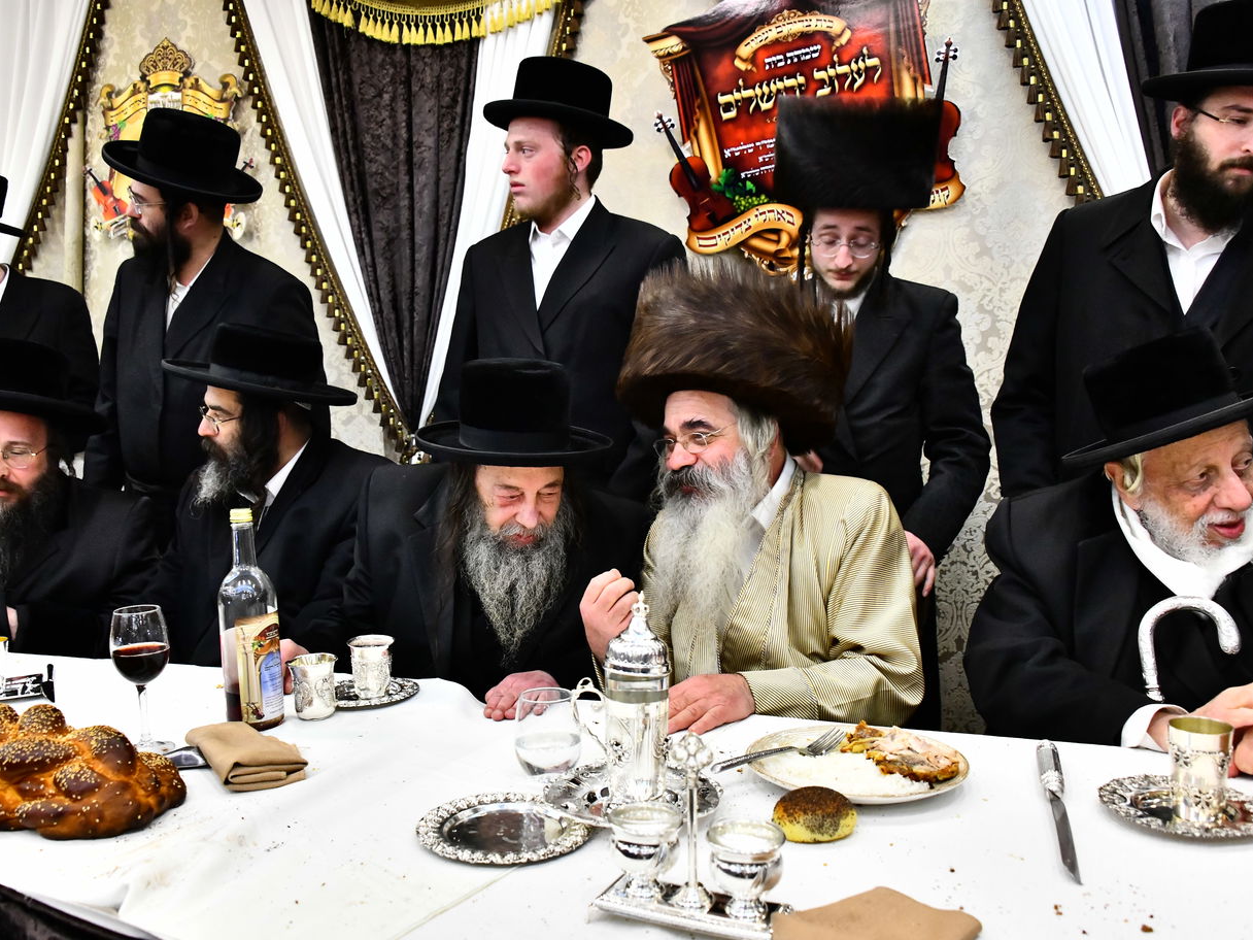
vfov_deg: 45.4
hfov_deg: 58.3
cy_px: 473
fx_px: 1122
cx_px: 588
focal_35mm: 31
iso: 5000
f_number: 5.6
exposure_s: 1/160
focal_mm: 28
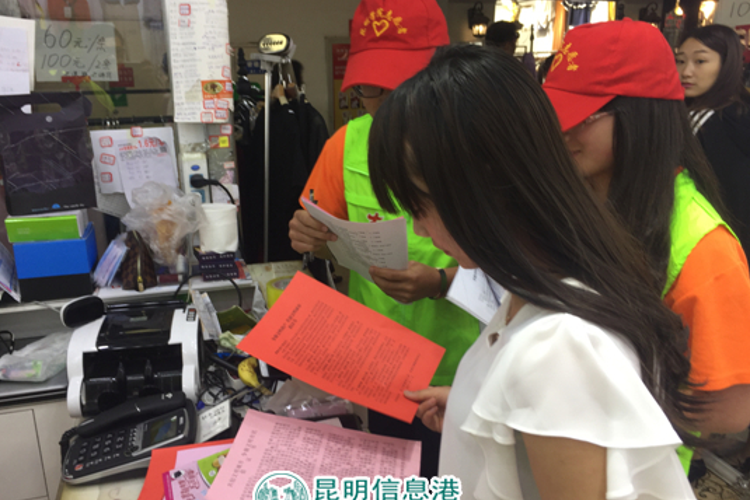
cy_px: 255
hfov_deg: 60.3
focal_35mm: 31
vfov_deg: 42.3
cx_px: 367
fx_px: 646
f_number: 2.2
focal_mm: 4.15
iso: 40
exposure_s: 1/33
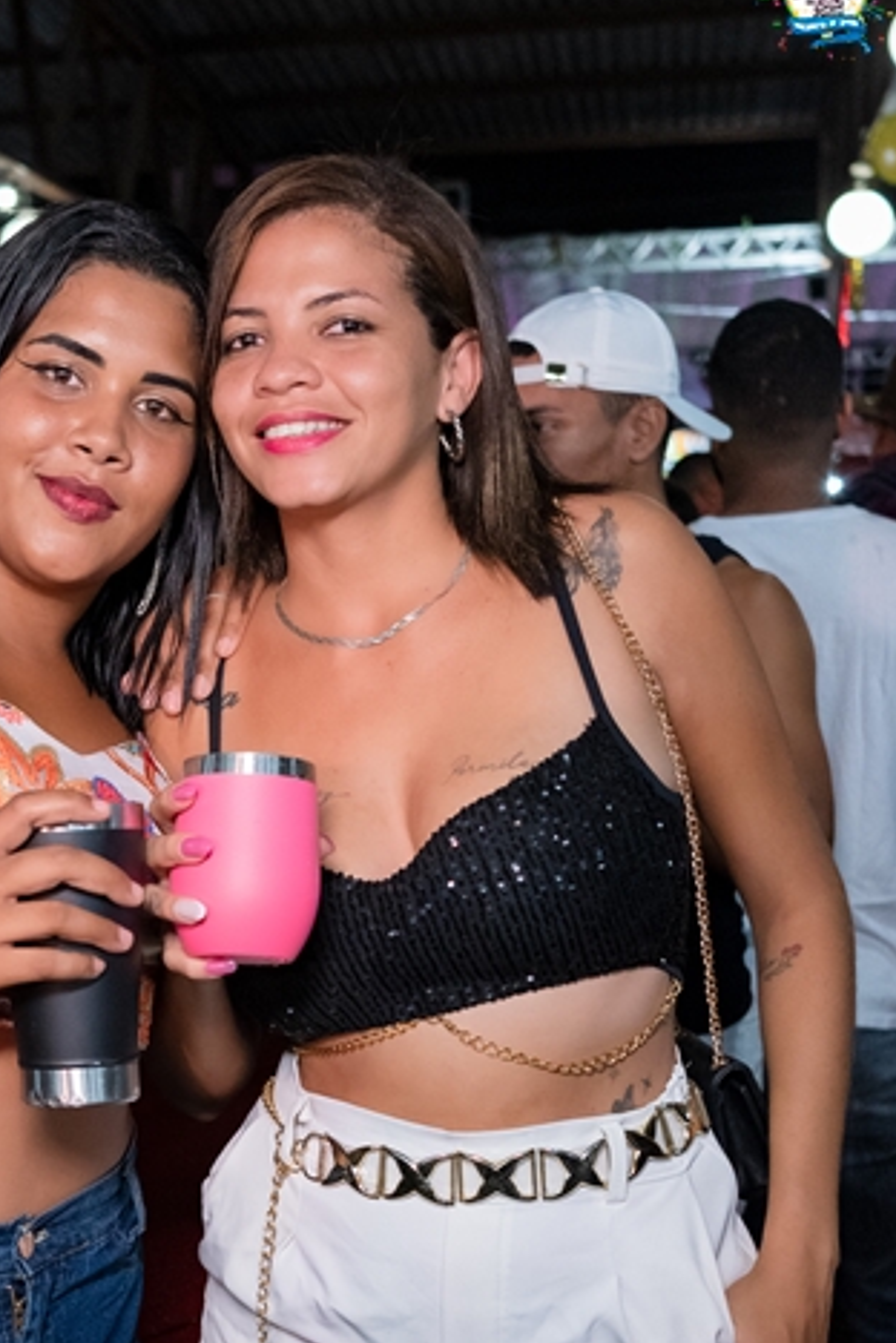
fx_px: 2128
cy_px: 977
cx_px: 198
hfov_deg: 23.5
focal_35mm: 57
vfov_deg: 34.4
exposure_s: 1/400
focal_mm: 24
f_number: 2.8
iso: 2500
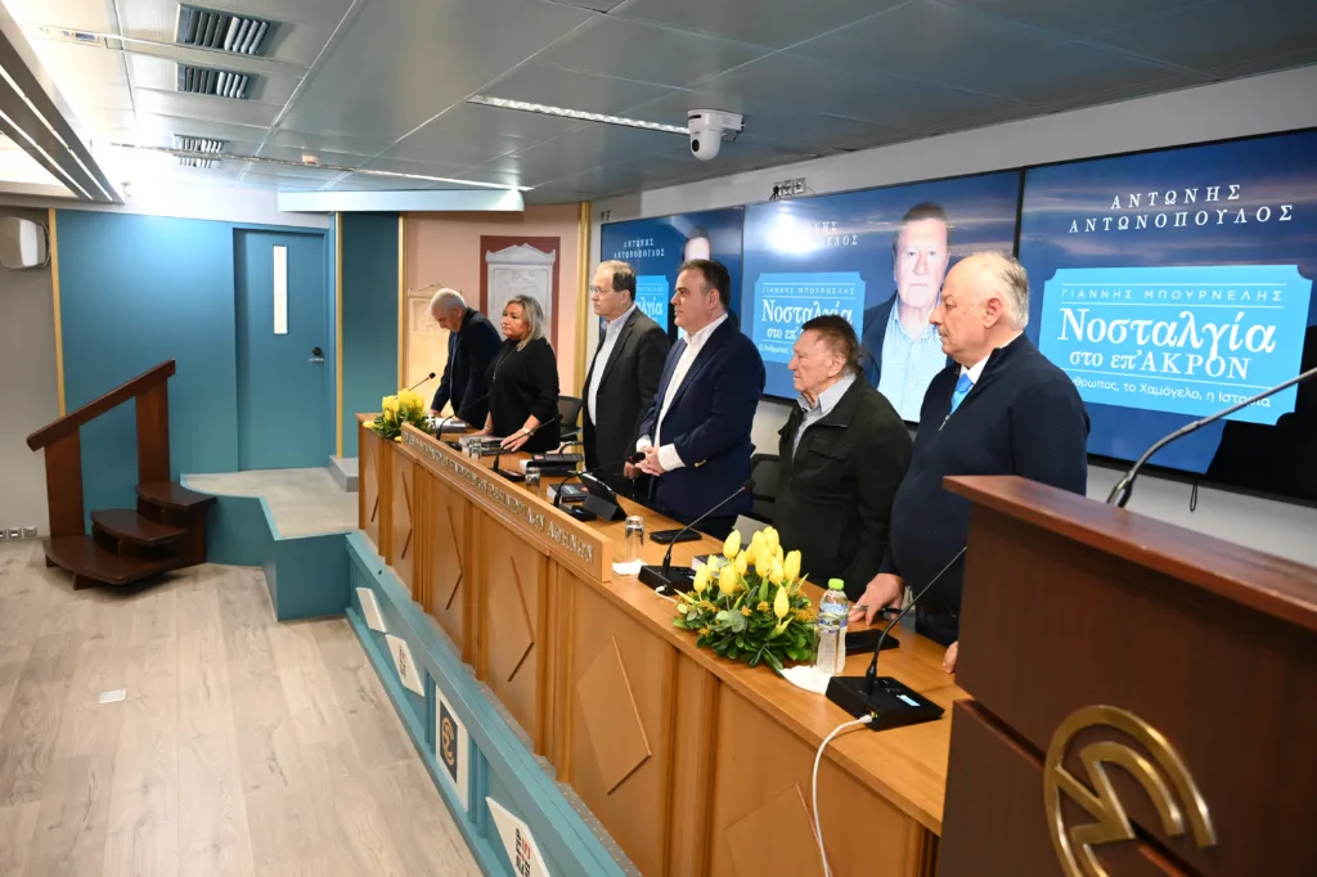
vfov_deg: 53.1
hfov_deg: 73.8
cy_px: 438
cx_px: 658
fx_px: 878
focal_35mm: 24
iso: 2500
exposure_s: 1/125
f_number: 4
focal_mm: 24
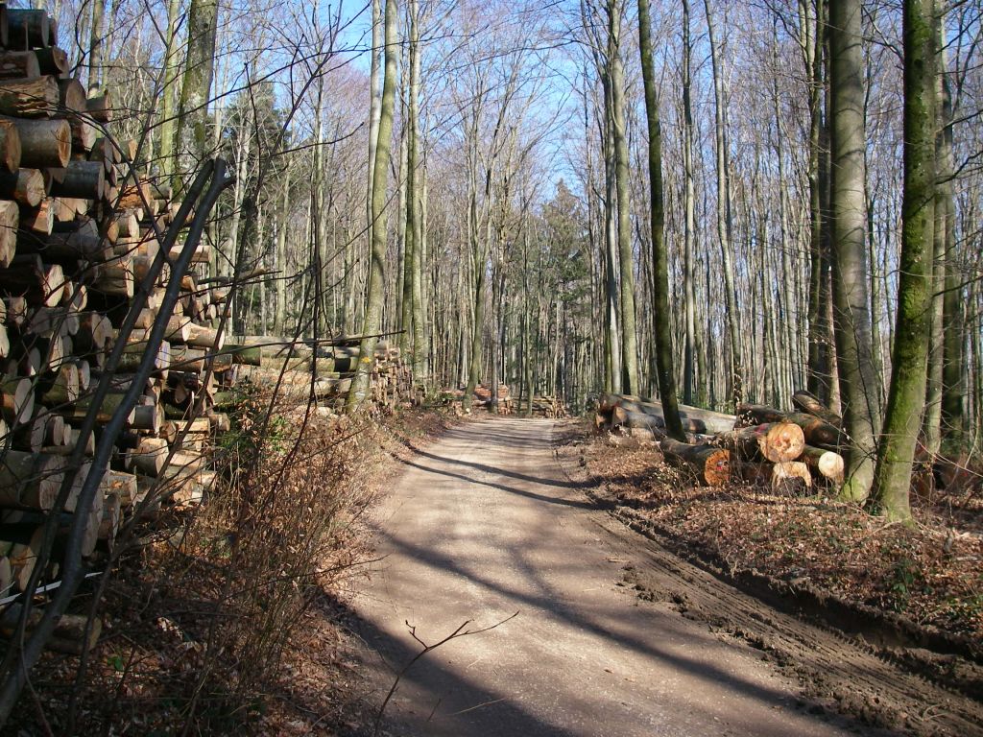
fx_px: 1079
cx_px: 492
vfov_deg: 37.7
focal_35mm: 38
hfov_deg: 49.0
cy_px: 368
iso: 64
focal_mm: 6.3
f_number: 3.3
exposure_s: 1/200
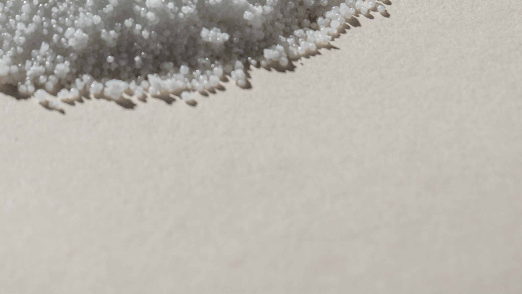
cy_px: -75
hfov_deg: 7.3
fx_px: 4070
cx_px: 87
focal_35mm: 294
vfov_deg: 4.1
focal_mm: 120
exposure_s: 1/10
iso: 200
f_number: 13
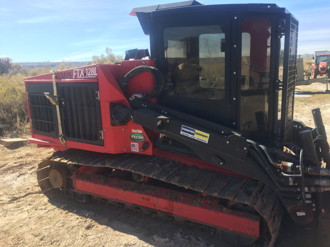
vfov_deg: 48.2
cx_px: 165
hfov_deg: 61.7
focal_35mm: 29
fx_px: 276
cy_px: 124
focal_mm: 4.15
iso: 32
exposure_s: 1/879
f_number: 2.2
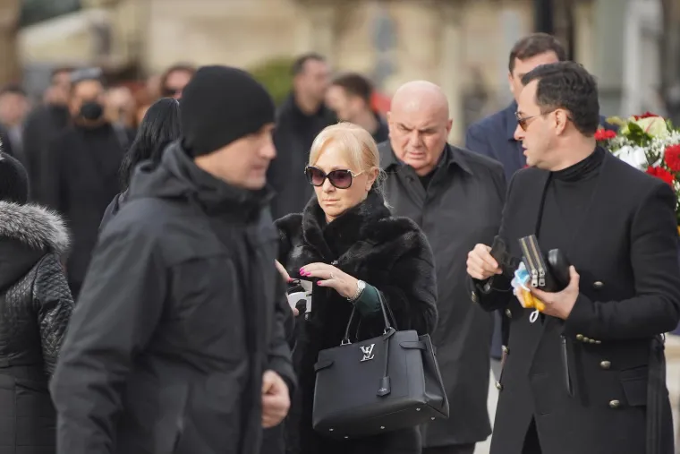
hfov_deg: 6.9
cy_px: 227
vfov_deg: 4.6
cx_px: 340
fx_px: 5667
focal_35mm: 300
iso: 1000
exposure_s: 1/2500
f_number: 2.8
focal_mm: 200
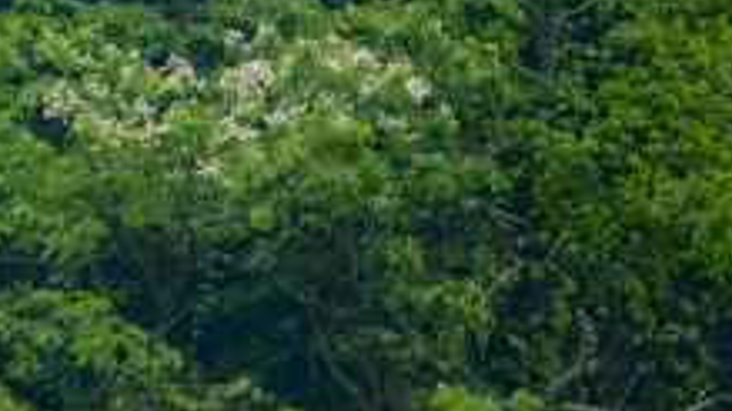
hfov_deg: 10.6
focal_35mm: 195
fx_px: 3784
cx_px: 1133
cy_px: -842
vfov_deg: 5.8
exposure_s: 1/160
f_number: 4
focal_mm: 34
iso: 100
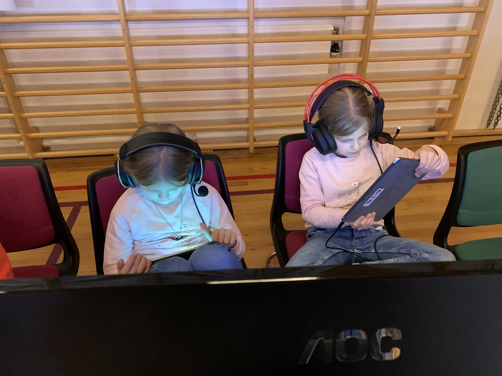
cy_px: 188
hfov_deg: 67.3
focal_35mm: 26
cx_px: 251
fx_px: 377
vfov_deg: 53.1
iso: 800
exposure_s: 1/30
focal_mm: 4.25
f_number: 1.8
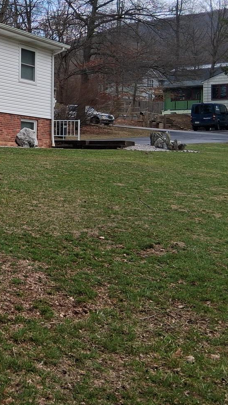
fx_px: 634
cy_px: 135
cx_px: -124
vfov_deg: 35.1
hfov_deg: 18.0
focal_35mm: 59
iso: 25
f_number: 1.8
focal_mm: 3.98
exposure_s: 1/483
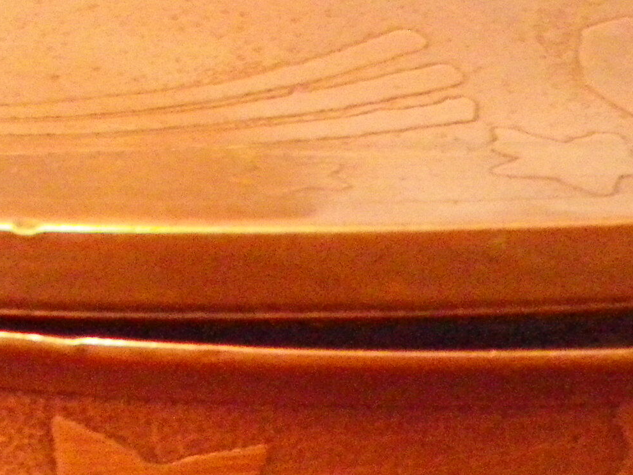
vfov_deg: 12.5
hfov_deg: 17.1
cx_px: 33
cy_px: 688
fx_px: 2066
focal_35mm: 113
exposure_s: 1/10
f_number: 2.6
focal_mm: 4.9
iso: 800
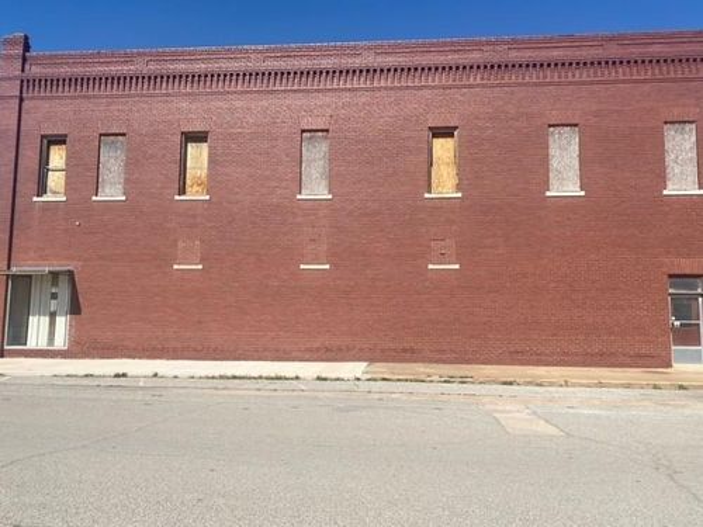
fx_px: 528
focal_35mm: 26
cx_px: 352
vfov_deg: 53.1
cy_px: 264
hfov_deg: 67.3
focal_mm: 4.25
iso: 32
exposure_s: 1/3731
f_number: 1.8
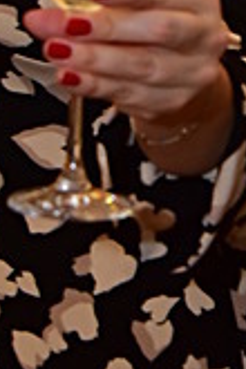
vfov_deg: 10.3
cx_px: 135
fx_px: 1988
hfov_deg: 7.1
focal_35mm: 194
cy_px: -143
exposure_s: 1/50
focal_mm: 40
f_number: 6.3
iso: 1600
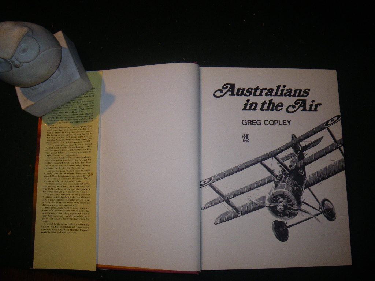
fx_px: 303
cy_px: 140
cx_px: 188
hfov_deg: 63.4
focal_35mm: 28
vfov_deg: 49.7
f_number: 3.5
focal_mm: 5
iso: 160
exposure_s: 1/50
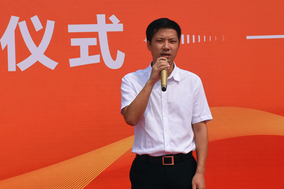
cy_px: 81
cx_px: 151
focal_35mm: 150
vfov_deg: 9.1
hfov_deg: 13.7
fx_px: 1183
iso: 1000
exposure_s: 1/2500
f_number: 10
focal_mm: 60
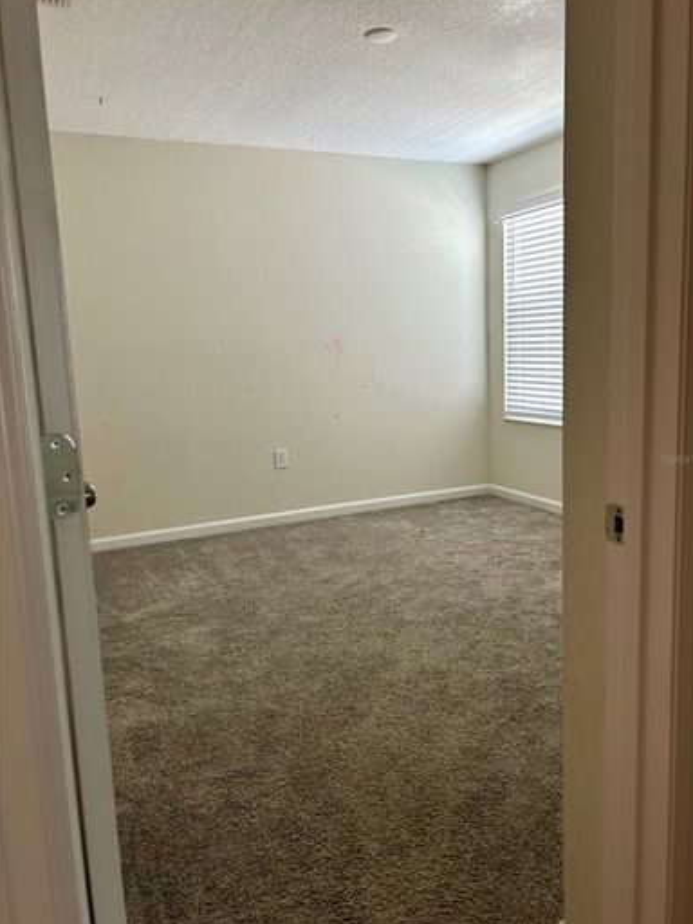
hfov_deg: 51.3
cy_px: 458
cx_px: 356
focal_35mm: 27
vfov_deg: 65.3
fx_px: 721
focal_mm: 5.7
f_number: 1.5
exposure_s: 1/60
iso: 250
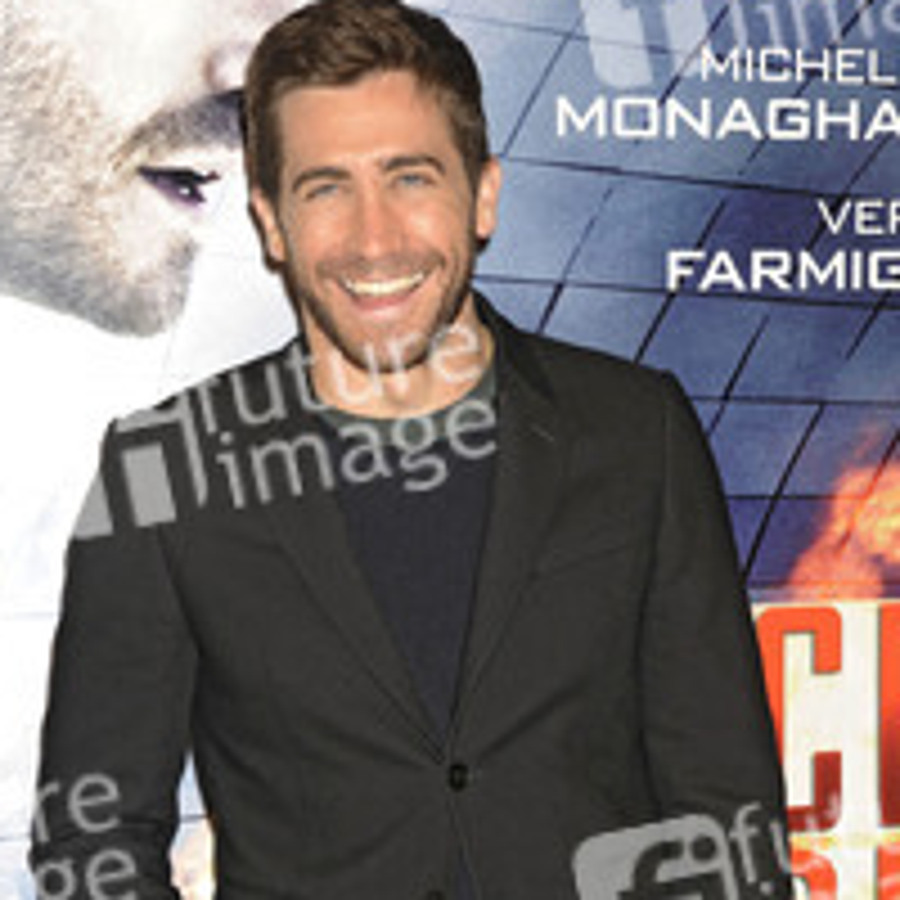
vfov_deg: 17.0
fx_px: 3000
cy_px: 657
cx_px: 396
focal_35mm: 102
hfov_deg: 17.1
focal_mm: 60
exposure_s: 1/160
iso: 800
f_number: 6.3
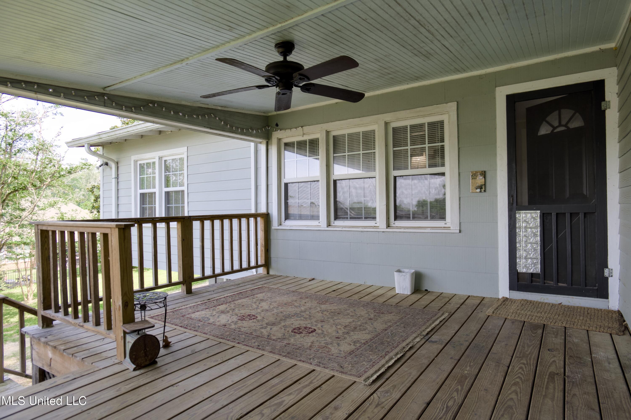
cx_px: 316
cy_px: 210
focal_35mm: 20
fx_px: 351
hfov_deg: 84.0
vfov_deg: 61.9
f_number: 3.5
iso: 100
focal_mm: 20
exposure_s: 1/160
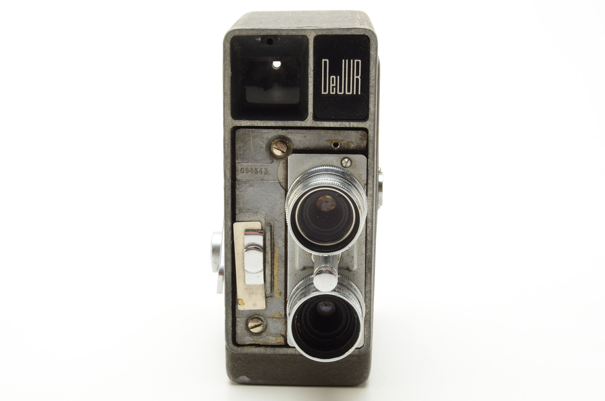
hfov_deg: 27.0
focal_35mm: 75
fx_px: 1258
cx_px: 302
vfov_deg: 18.1
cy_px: 200
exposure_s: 1/160
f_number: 16
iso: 100
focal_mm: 50
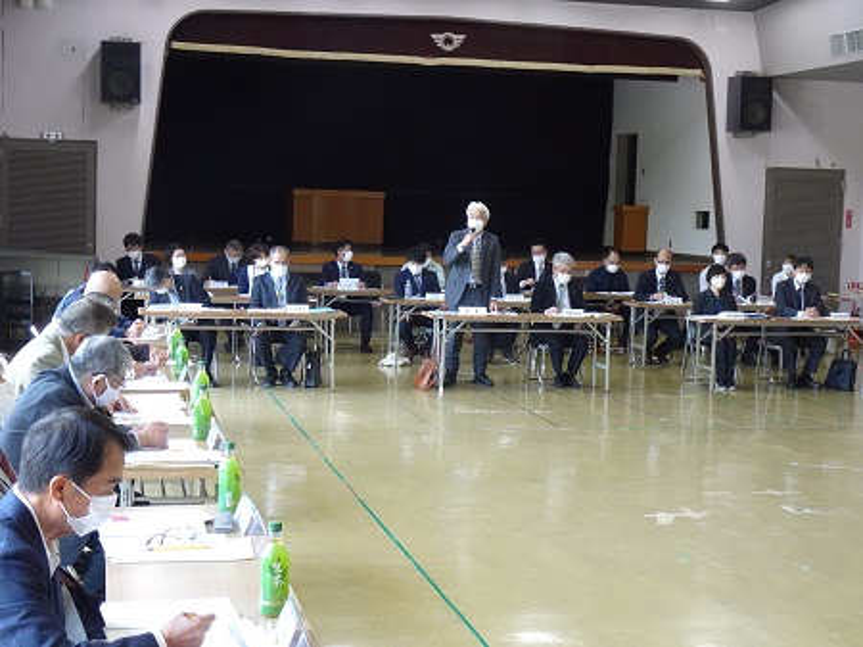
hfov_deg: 34.4
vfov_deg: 26.1
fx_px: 1395
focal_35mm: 56
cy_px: 324
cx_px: 432
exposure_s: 1/60
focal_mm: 8.94
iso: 640
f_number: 4.5
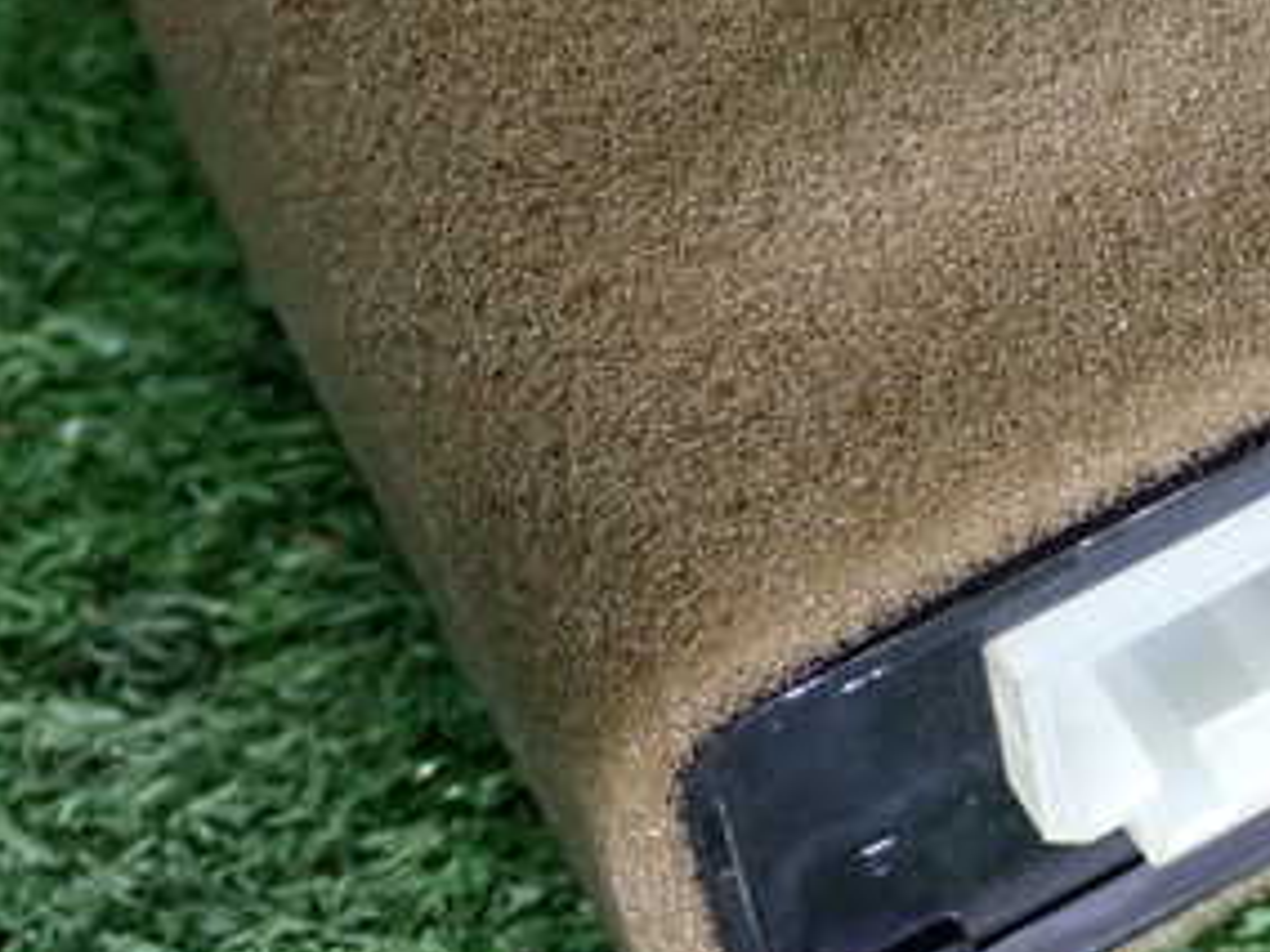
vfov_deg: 12.9
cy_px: 201
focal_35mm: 114
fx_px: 4182
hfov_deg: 16.8
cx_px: 1328
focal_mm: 9.65
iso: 250
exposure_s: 1/50
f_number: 3.3
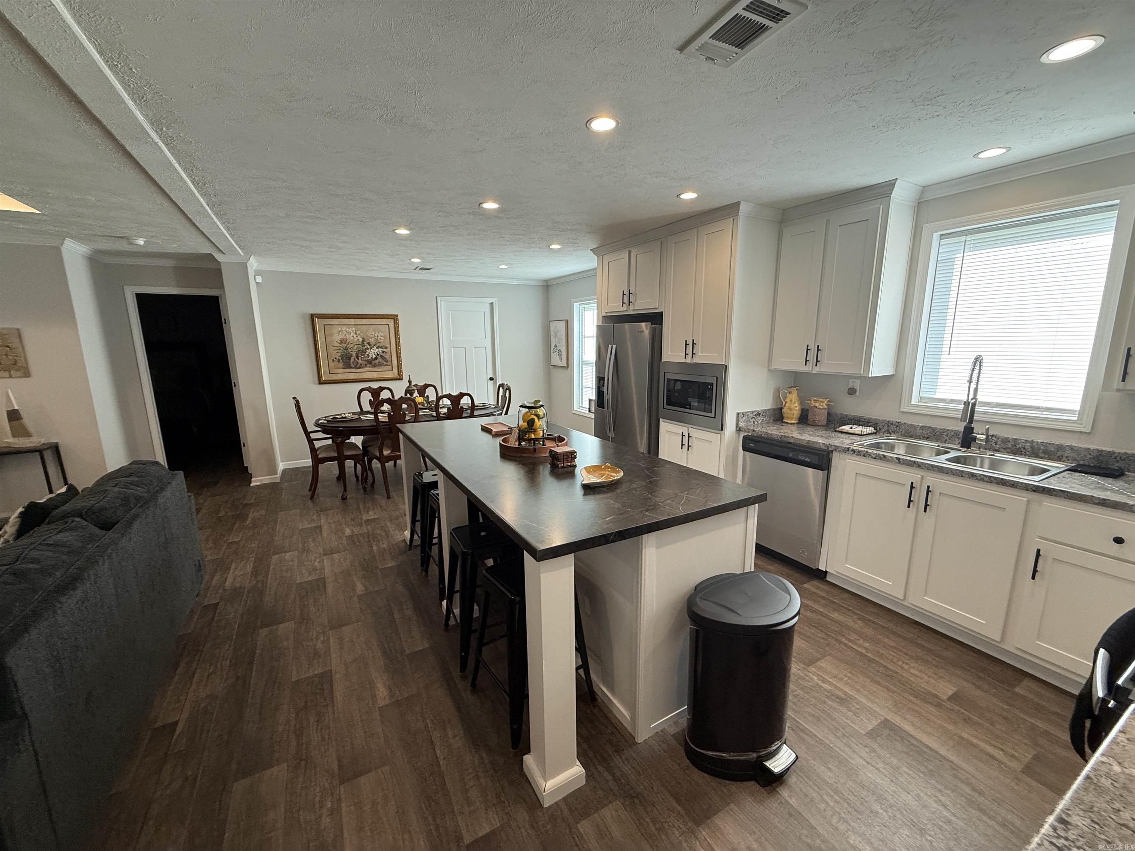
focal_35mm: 14
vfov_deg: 85.7
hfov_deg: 102.1
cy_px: 426
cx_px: 568
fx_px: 459
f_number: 2.2
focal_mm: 2.22
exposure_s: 1/120
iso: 160
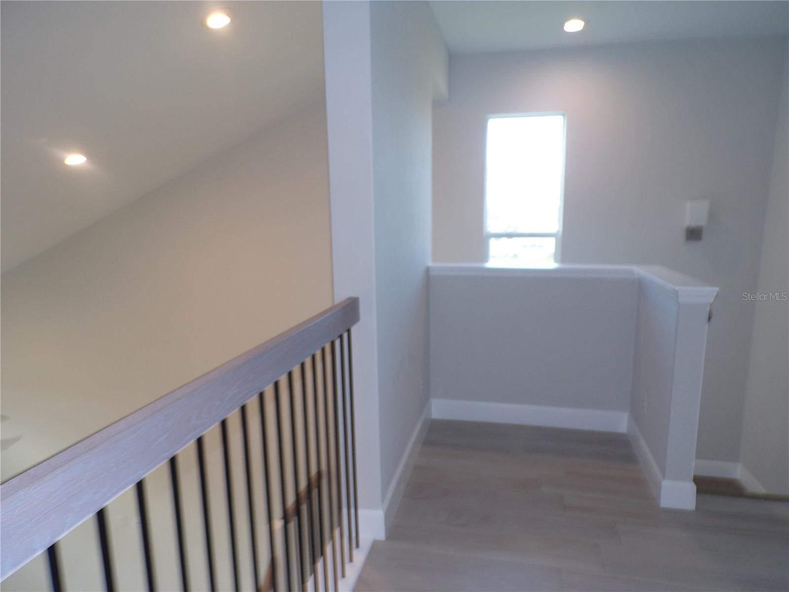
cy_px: 296
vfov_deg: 56.8
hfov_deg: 71.6
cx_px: 394
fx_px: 547
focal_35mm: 24
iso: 100
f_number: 3
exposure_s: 1/38
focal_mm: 4.3
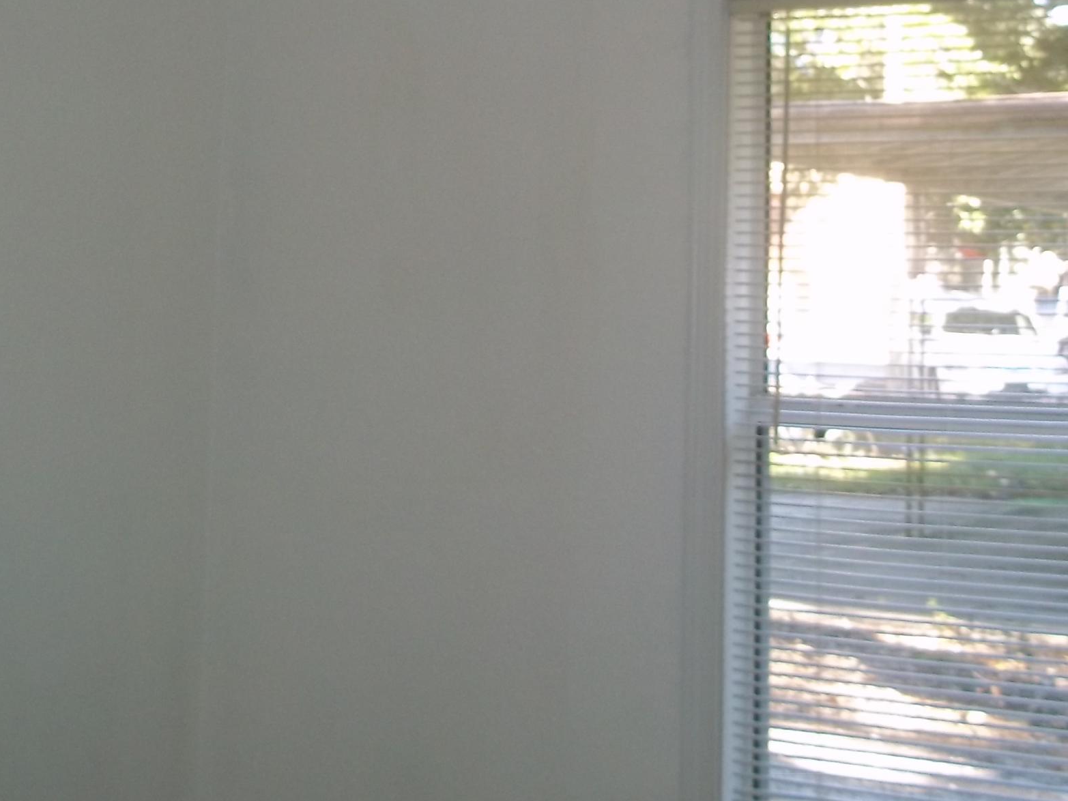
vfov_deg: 20.8
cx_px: 552
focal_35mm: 69
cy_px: 67
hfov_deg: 28.2
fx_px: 2129
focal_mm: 6.5
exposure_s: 1/30
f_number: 3.1
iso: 80
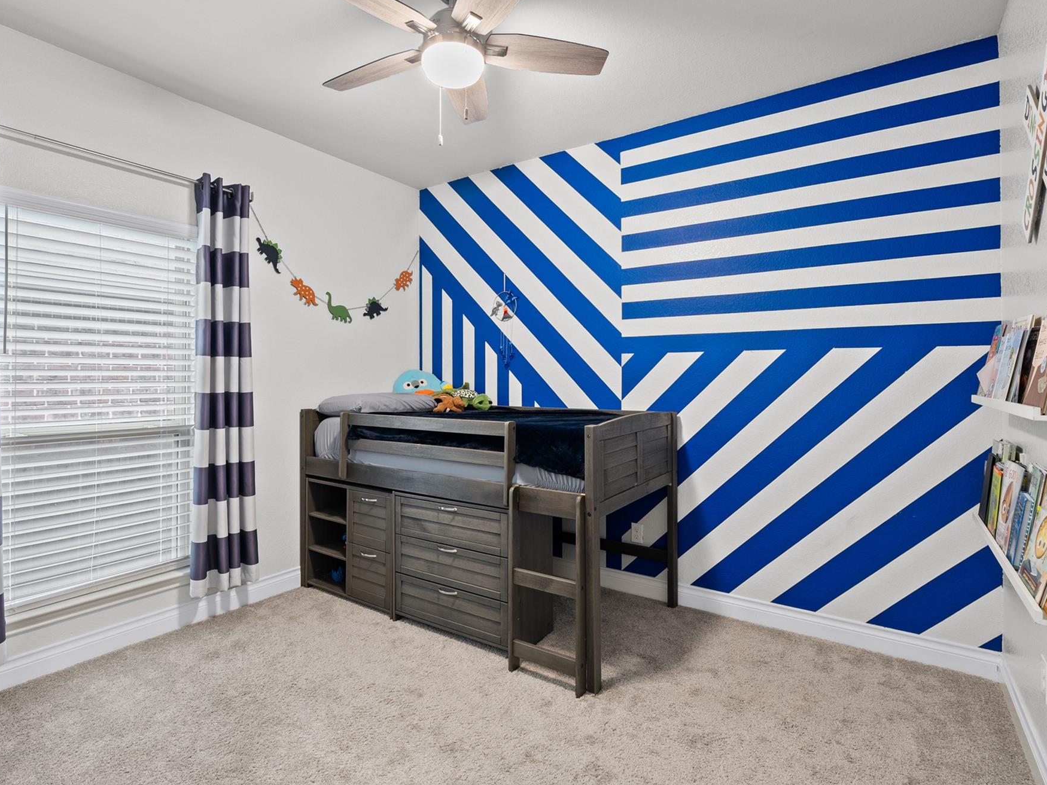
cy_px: 384
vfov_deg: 71.6
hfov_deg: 87.7
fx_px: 545
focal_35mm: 18
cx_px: 501
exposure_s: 2.5
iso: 400
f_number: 9
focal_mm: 16
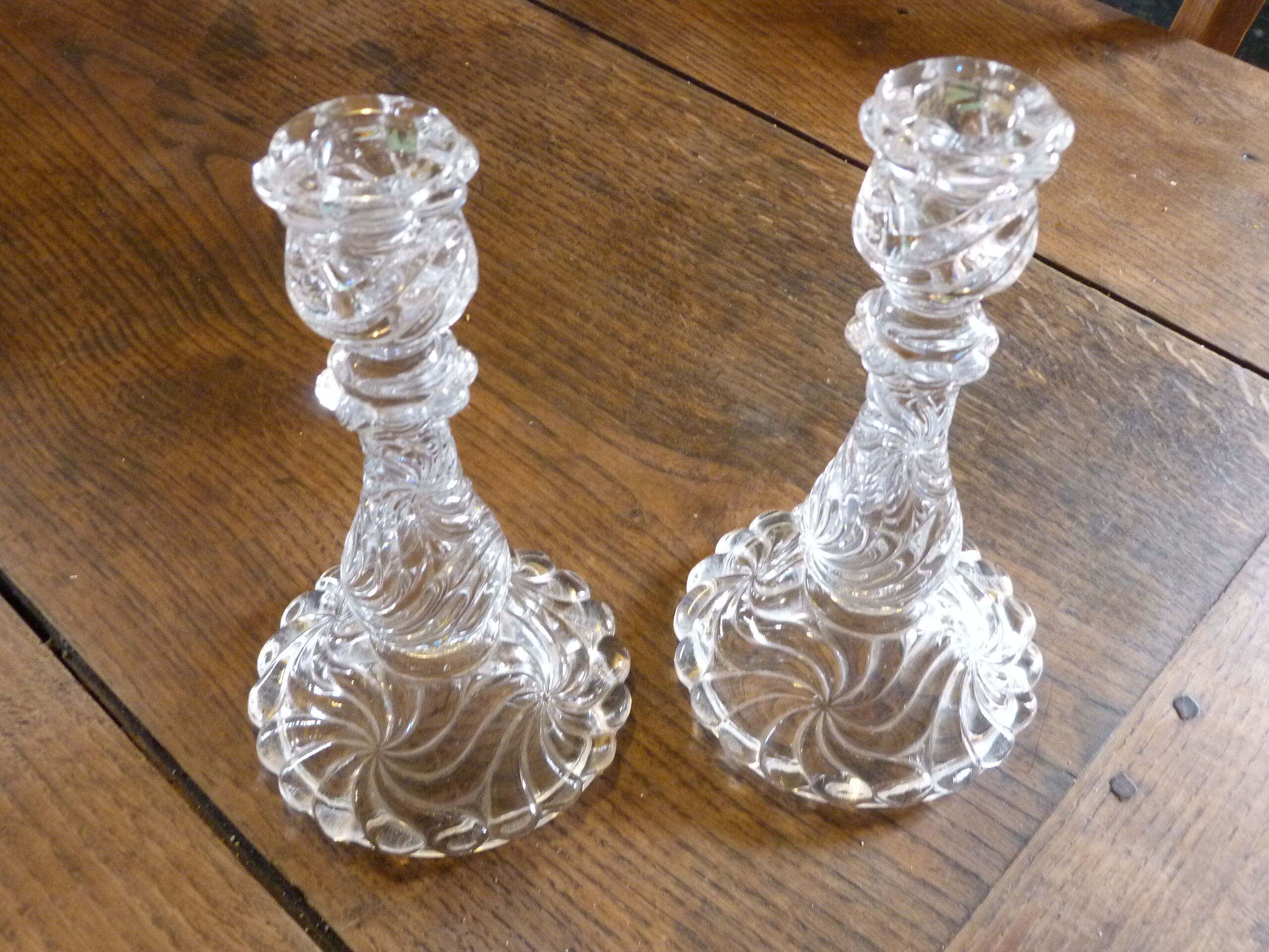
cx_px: 634
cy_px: 476
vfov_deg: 40.7
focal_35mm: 35
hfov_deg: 52.6
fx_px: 1283
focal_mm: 6.3
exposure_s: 1/10
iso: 400
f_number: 3.1
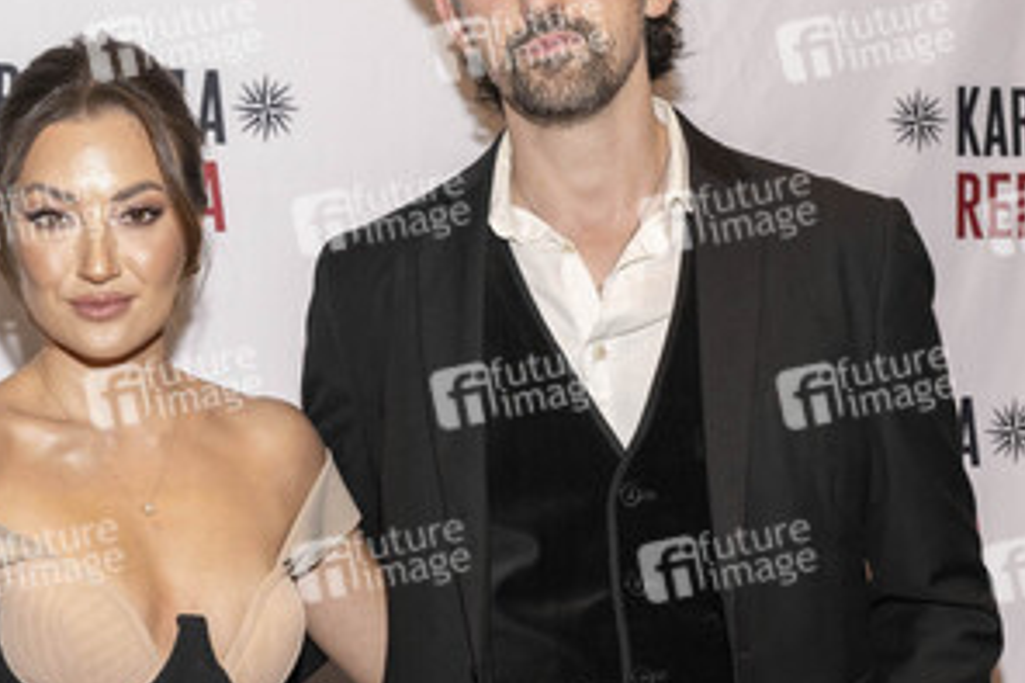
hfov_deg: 28.8
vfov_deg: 19.4
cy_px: 302
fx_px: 1992
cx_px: 428
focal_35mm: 70
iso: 800
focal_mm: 46
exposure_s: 1/200
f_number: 5.6
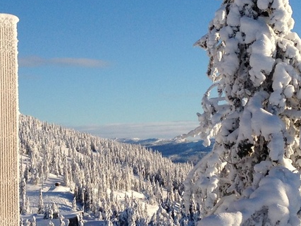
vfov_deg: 14.3
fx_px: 895
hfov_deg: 19.1
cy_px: 71
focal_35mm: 103
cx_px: 143
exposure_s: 1/2008
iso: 50
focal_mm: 4.12
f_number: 2.4
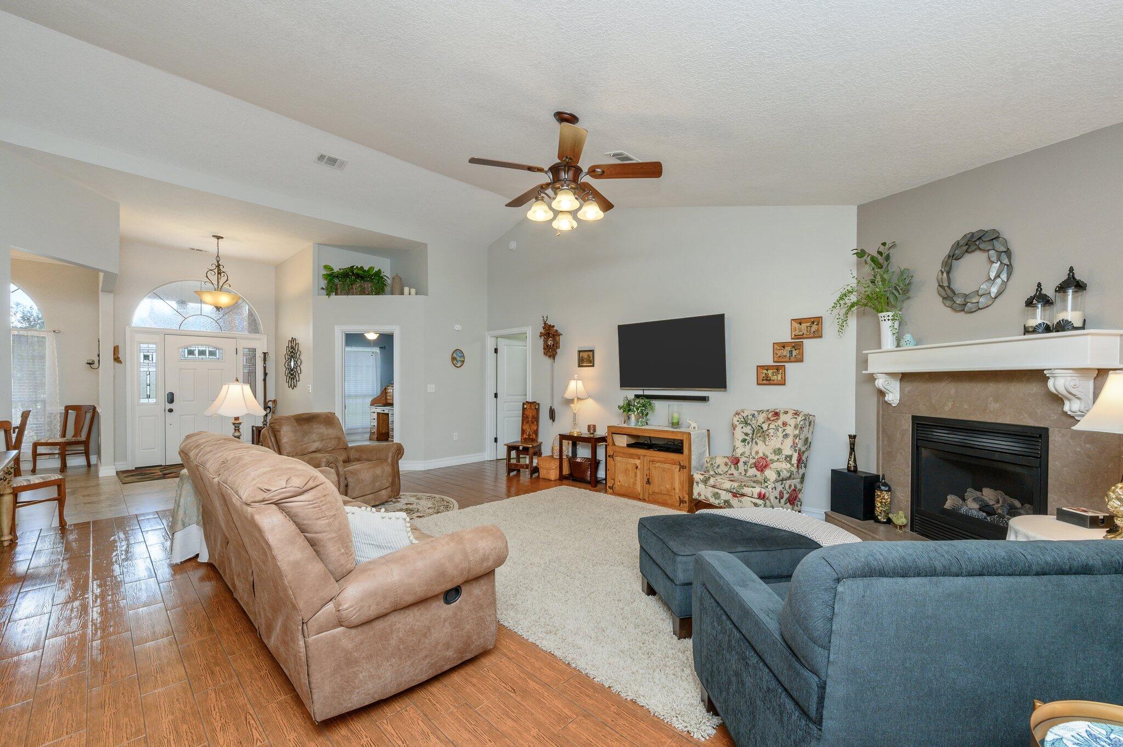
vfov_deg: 81.1
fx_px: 436
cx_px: 562
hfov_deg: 104.3
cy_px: 374
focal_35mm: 14
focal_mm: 14
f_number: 9
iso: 640
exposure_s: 1/30
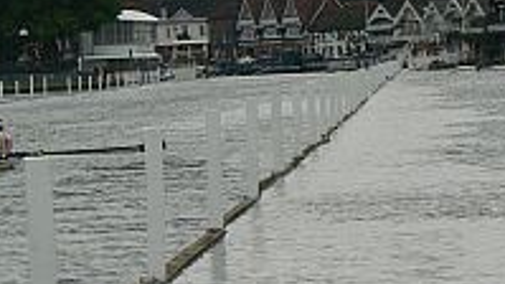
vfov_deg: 2.2
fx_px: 7352
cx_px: 335
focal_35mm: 549
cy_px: -32
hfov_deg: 3.9
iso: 80
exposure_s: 1/400
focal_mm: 47.8
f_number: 5.6
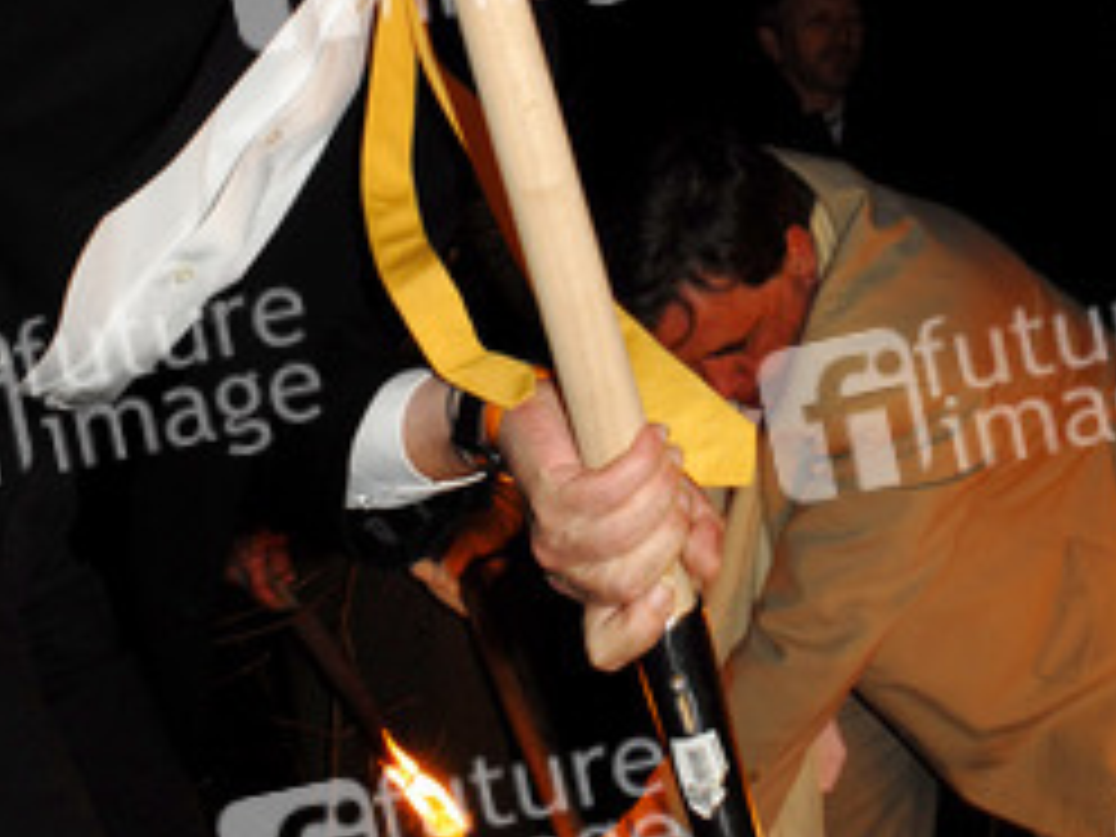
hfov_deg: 34.3
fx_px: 1805
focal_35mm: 56
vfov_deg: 25.7
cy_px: 171
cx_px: 585
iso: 400
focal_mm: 24
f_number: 5.6
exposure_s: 1/60
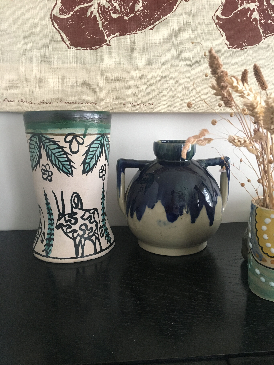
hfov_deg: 48.2
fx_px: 306
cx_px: 137
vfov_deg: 61.7
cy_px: 182
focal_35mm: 29
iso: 160
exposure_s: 1/30
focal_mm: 4.15
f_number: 2.2
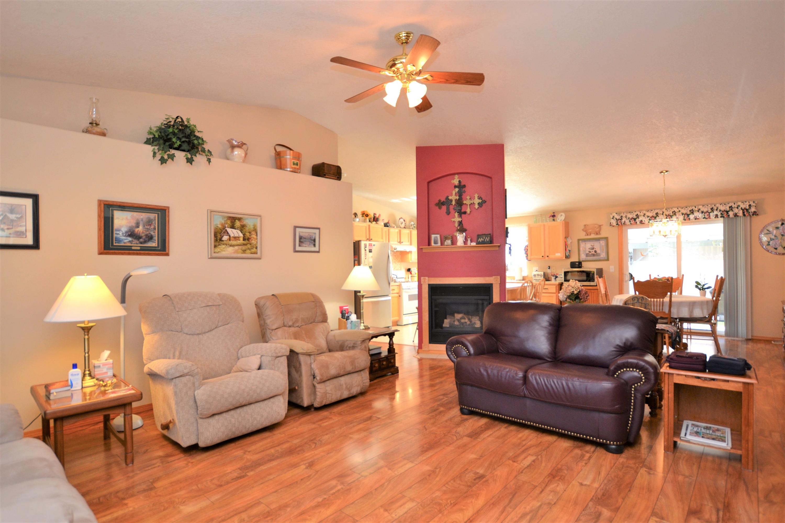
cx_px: 392
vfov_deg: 67.4
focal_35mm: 18
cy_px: 262
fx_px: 392
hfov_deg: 90.0
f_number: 3.5
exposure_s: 1/60
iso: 400
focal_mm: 12
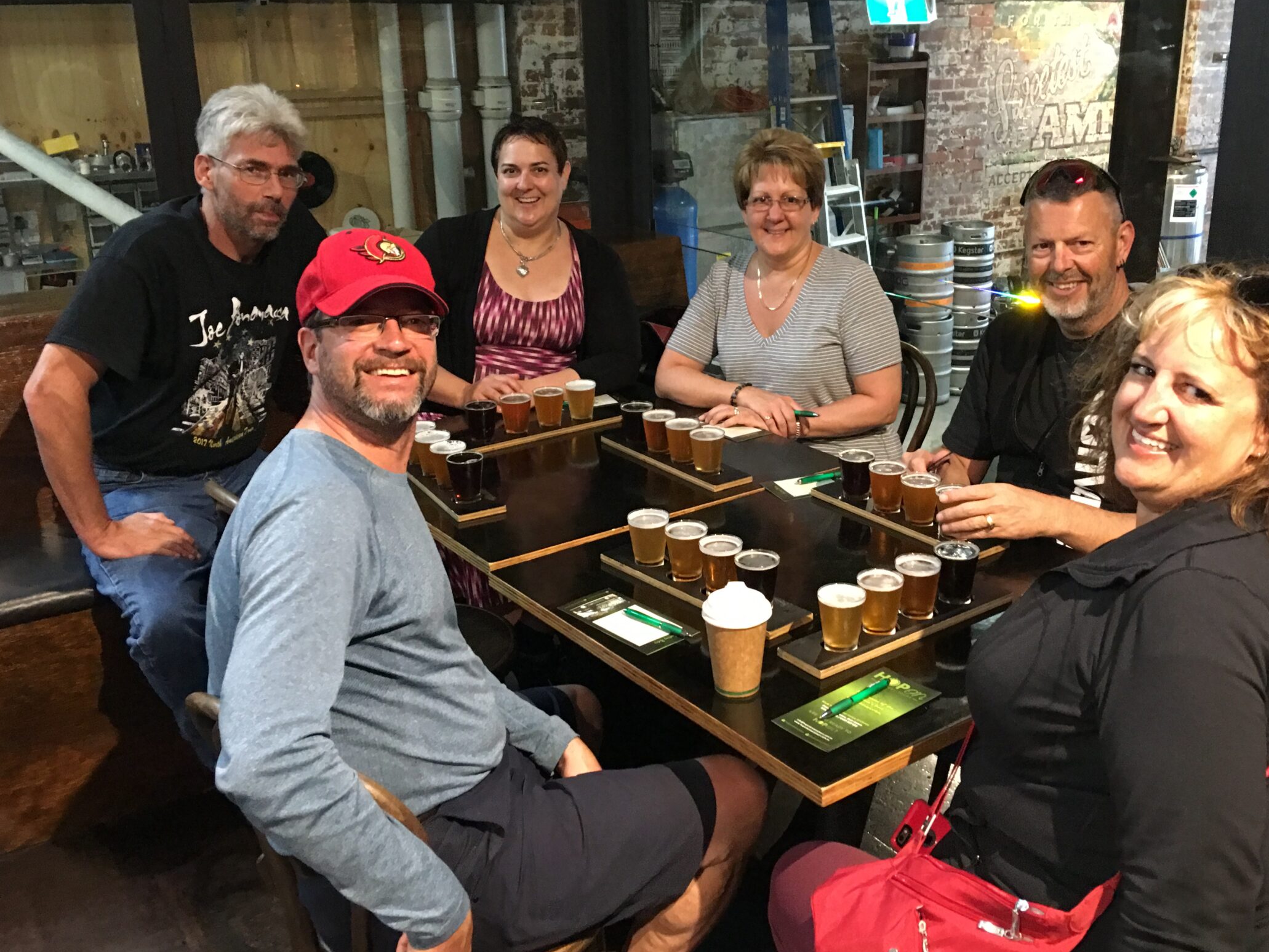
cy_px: 421
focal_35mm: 36
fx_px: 1320
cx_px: 729
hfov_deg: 51.2
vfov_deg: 39.6
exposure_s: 1/8
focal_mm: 4.15
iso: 125
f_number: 2.2
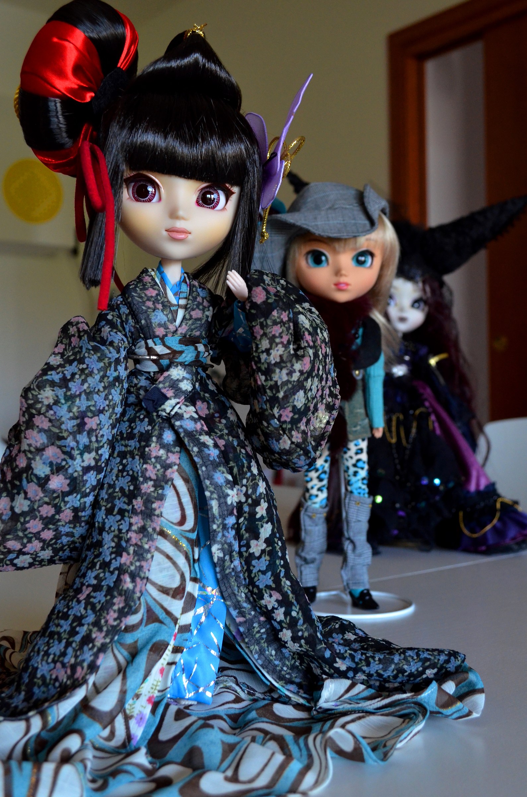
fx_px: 927
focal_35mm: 42
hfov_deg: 31.7
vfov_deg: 46.5
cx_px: 264
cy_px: 398
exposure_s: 1/60
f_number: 5.6
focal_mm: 28
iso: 1600
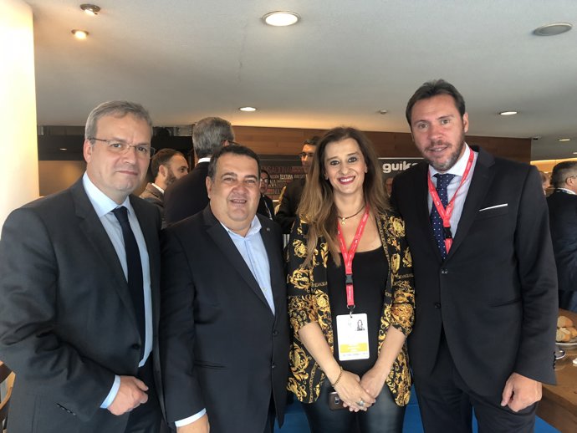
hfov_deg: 63.4
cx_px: 288
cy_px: 216
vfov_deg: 49.8
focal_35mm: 28
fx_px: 467
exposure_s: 1/17
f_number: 1.8
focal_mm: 3.99
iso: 64
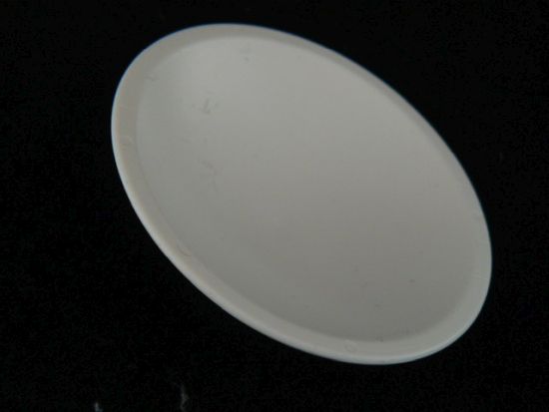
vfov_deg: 15.1
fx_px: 1555
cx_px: 274
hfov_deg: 20.0
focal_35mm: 98
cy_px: 206
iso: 100
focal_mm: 10.9
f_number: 4
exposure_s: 1/30
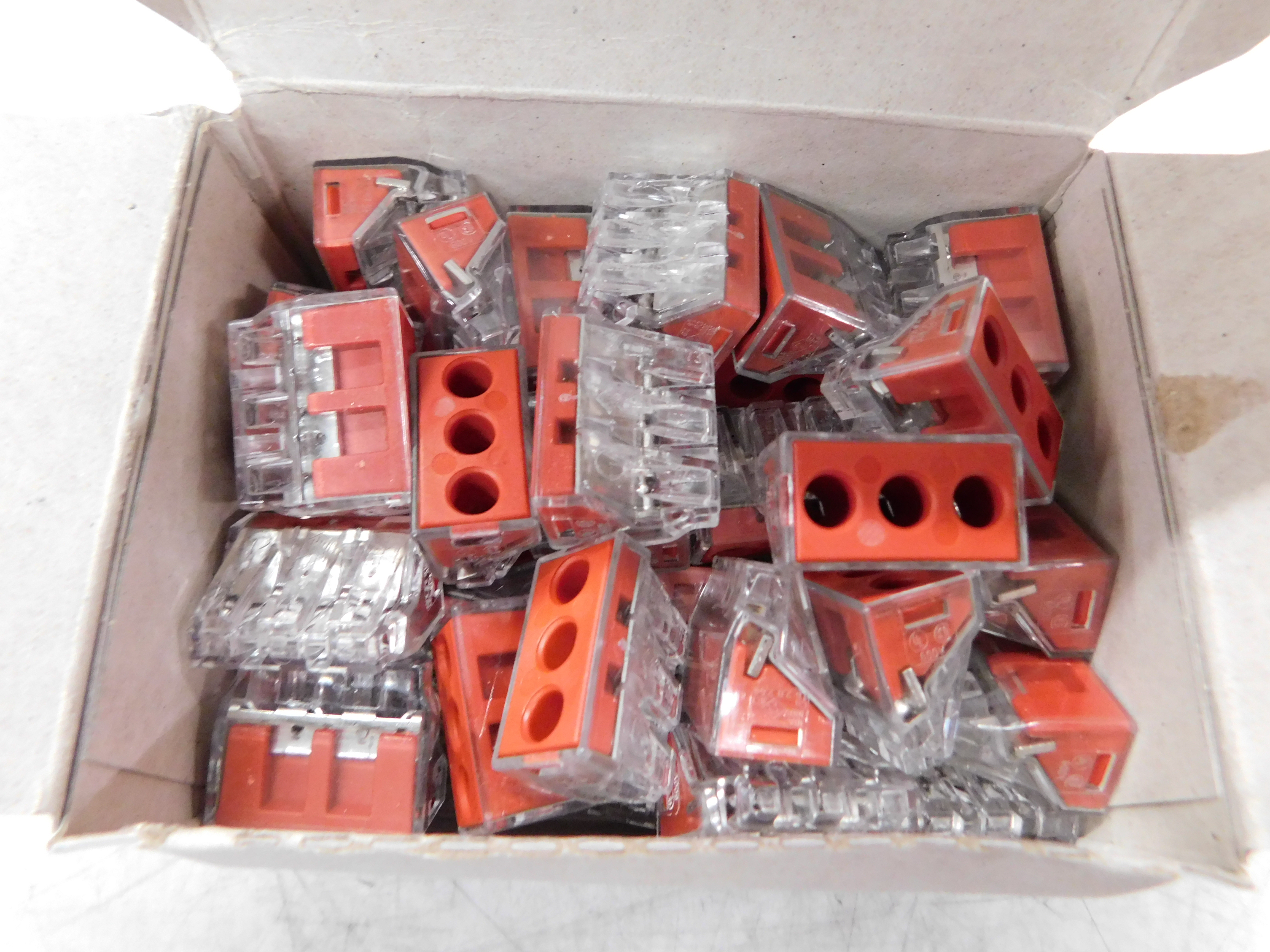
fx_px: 844
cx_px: 635
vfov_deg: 58.9
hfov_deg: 73.9
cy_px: 476
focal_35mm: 23
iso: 640
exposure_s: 1/8
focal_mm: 4
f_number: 3
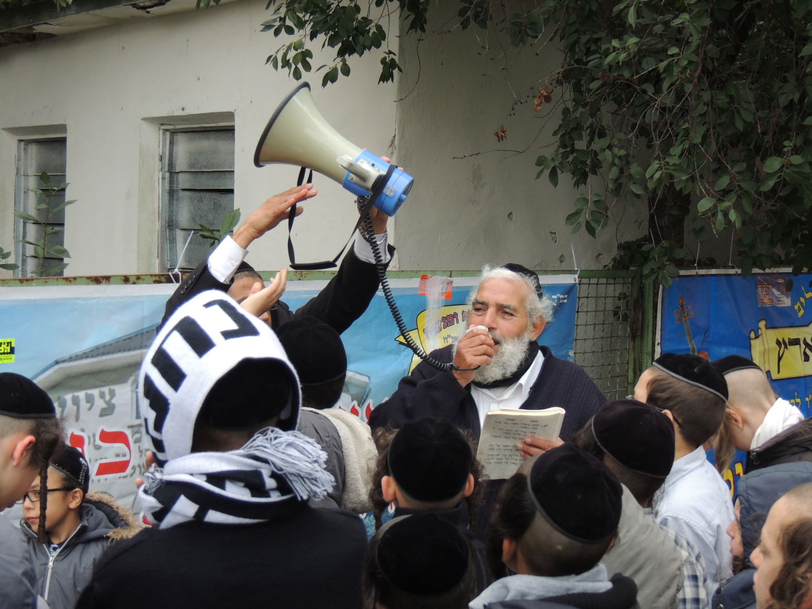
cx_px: 406
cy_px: 304
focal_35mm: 60
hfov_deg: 32.2
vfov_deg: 24.4
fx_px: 1407
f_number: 3.7
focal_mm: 10.7
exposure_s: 1/400
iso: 180
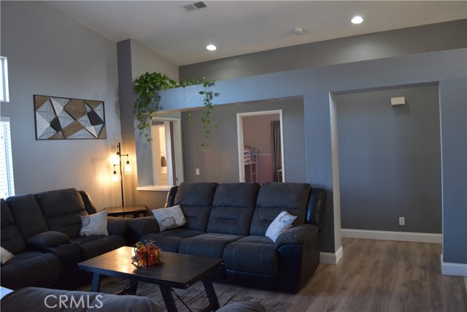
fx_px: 350
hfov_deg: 67.4
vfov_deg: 48.0
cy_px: 156
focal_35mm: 27
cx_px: 234
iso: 560
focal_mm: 18
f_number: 4
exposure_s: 1/60
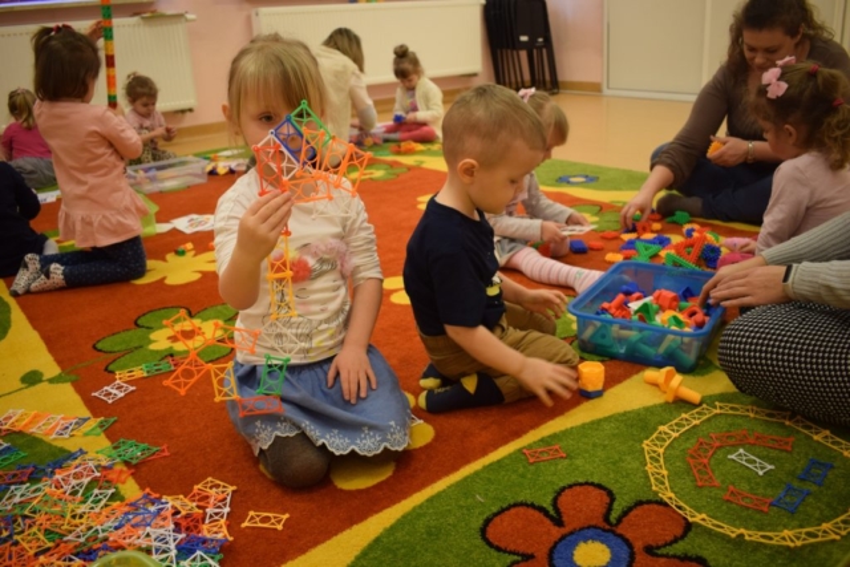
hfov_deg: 61.9
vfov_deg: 43.6
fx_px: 708
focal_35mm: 30
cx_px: 425
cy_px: 284
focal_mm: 20
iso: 400
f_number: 4
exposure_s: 1/60
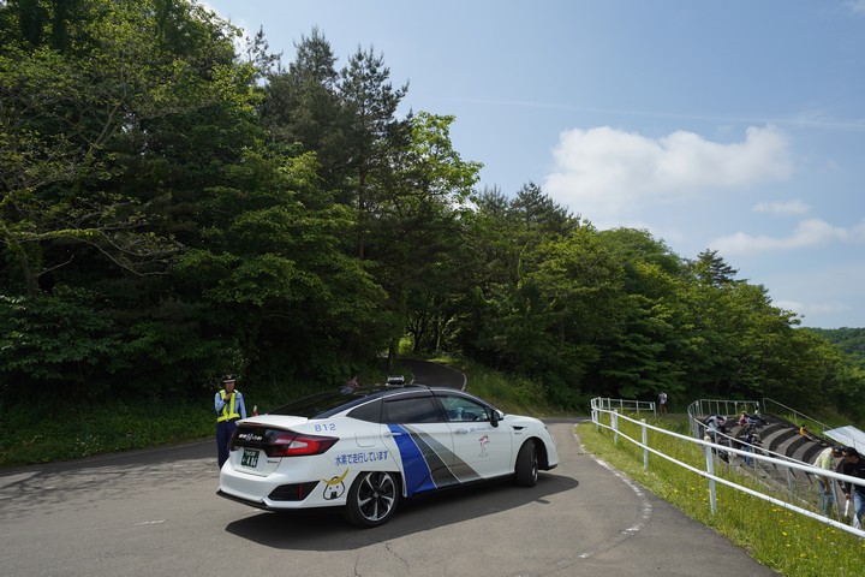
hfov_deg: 73.7
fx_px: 577
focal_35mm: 24
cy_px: 288
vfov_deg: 53.1
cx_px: 432
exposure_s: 1/2500
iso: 200
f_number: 4
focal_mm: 24
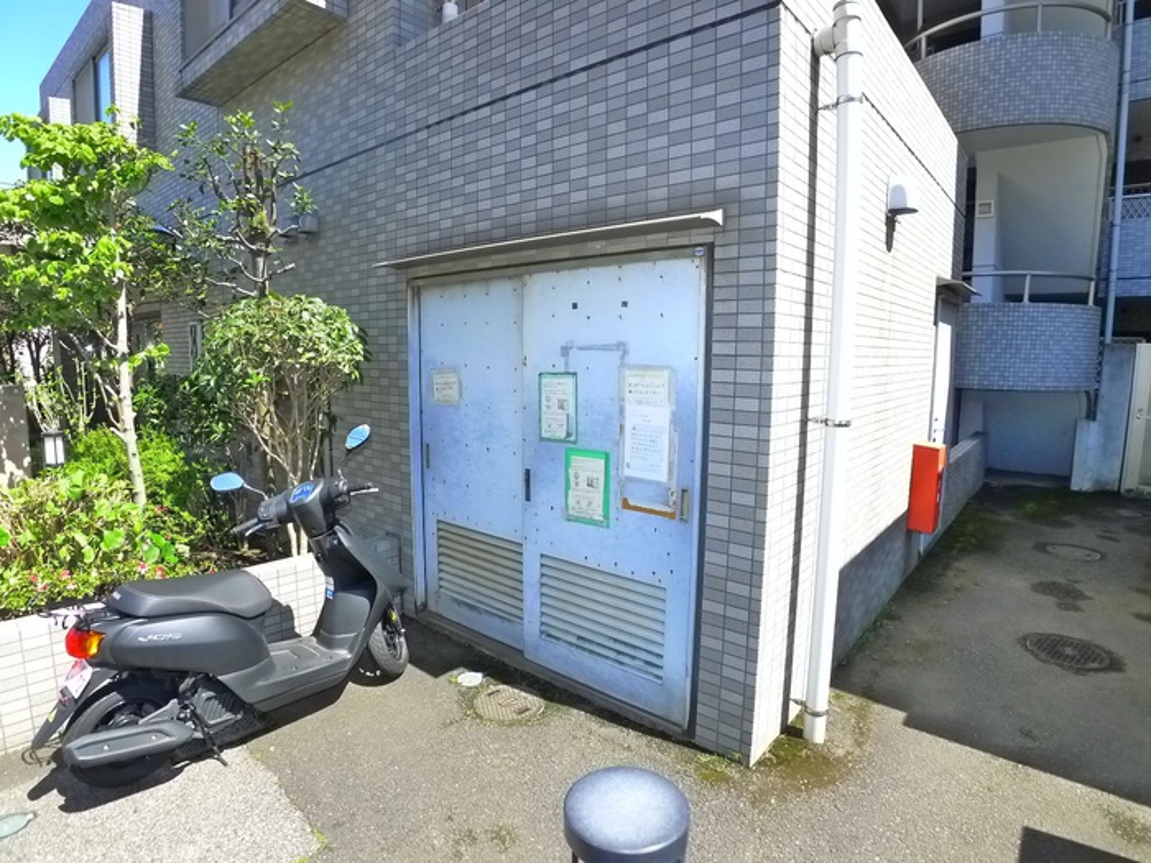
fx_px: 798
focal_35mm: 24
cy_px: 432
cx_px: 576
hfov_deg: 71.6
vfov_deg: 56.8
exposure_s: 1/400
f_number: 2.8
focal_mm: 5.1
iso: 400
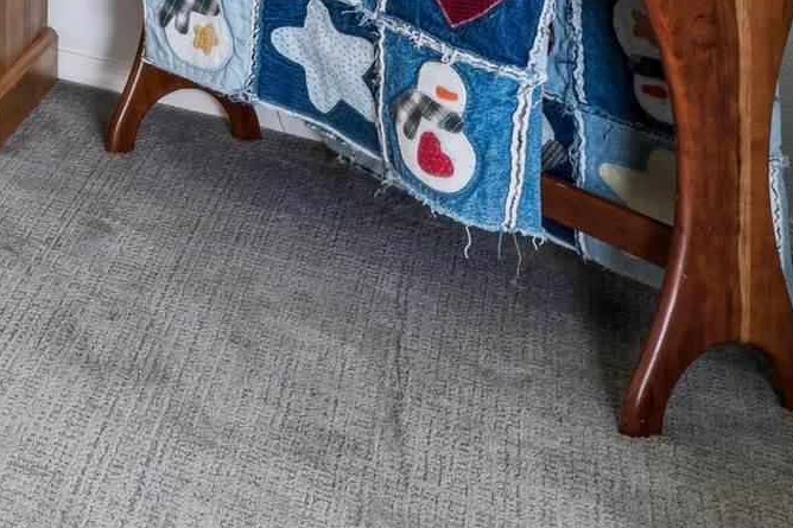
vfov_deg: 15.3
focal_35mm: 70
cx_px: -927
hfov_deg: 17.1
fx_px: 1550
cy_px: -542
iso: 400
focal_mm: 15.3
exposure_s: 1/8
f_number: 13
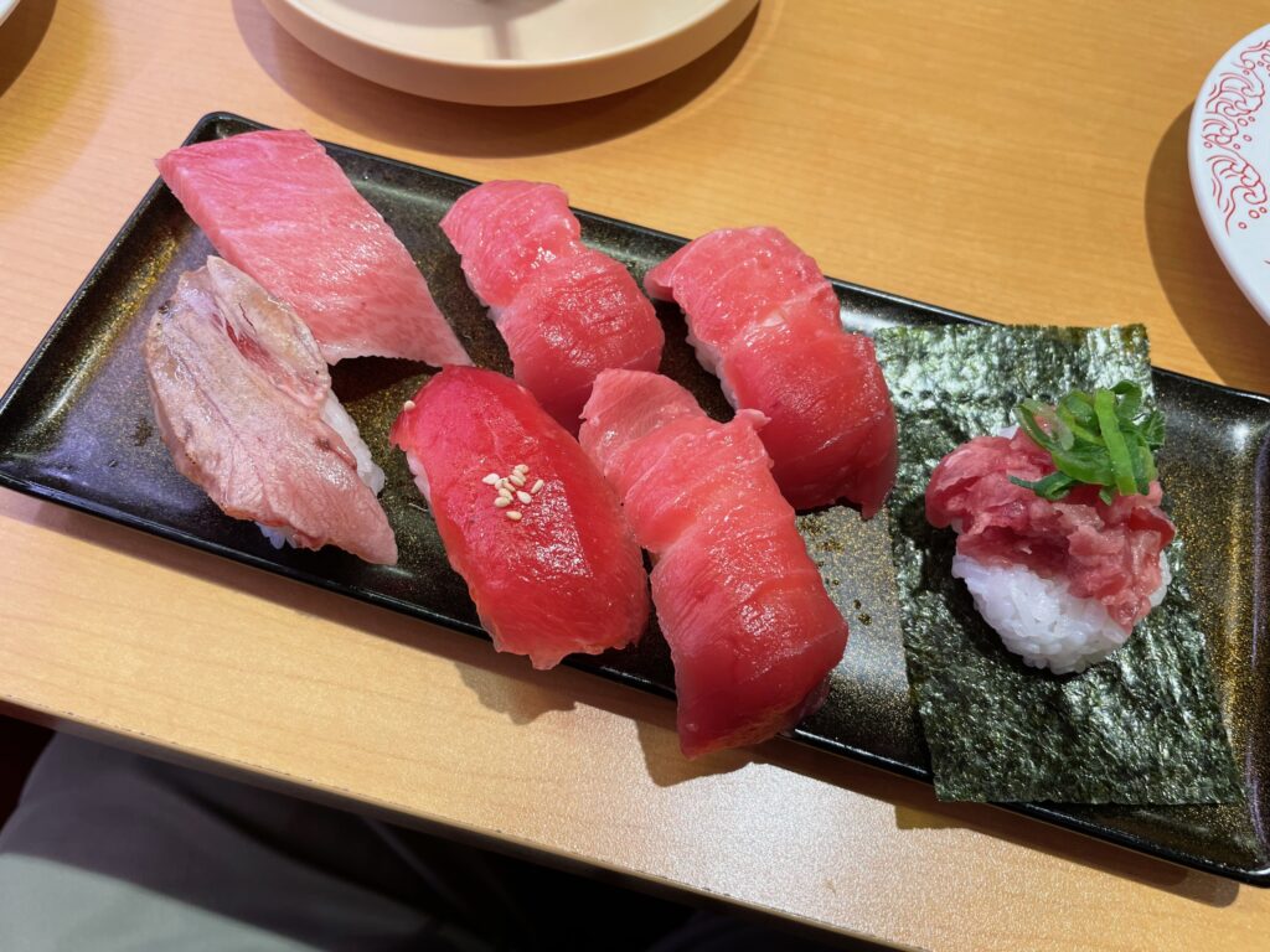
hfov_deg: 67.3
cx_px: 635
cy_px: 476
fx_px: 954
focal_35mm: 26
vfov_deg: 53.1
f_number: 1.6
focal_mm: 4.2
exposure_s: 1/111
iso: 64
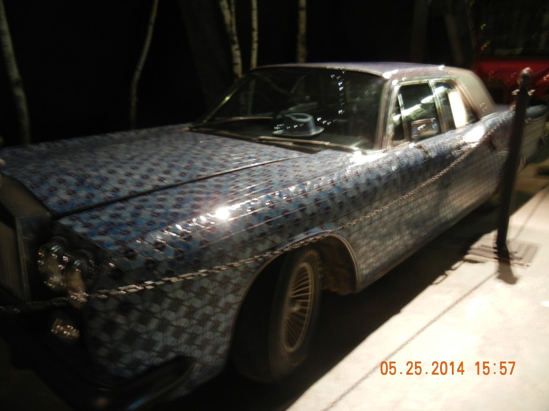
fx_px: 476
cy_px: 206
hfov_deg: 60.0
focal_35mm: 30
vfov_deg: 46.8
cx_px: 274
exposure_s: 1
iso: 400
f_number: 3.5
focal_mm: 5.4
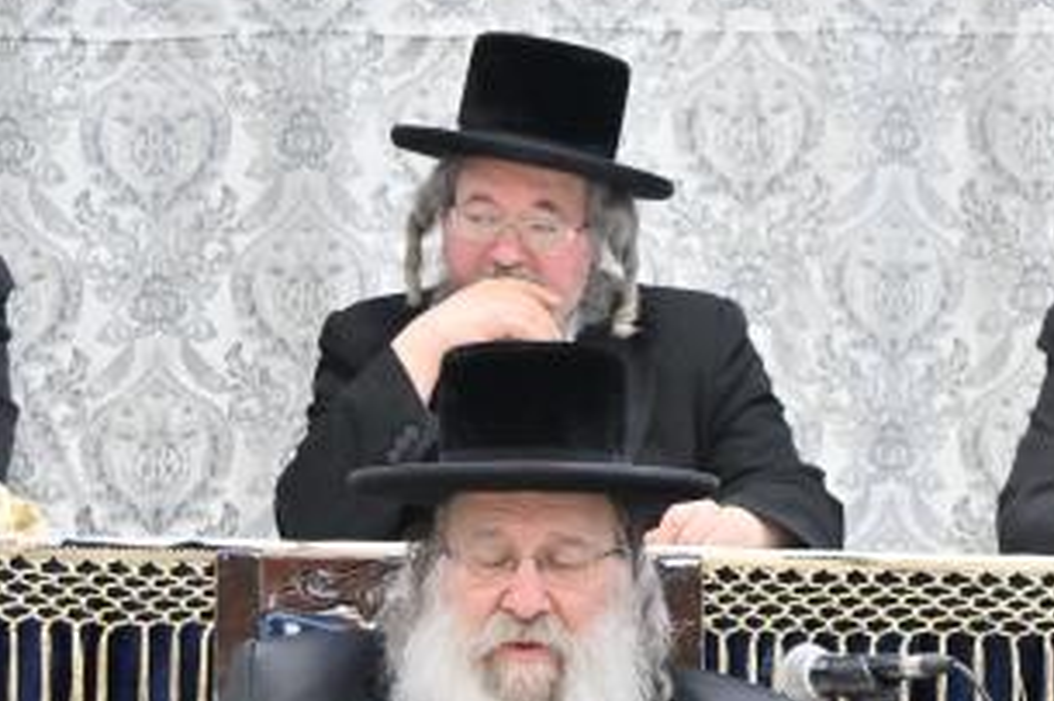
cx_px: 605
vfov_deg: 5.2
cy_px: 413
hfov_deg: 7.9
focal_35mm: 262
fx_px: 7666
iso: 1000
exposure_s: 1/200
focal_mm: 78
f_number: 4
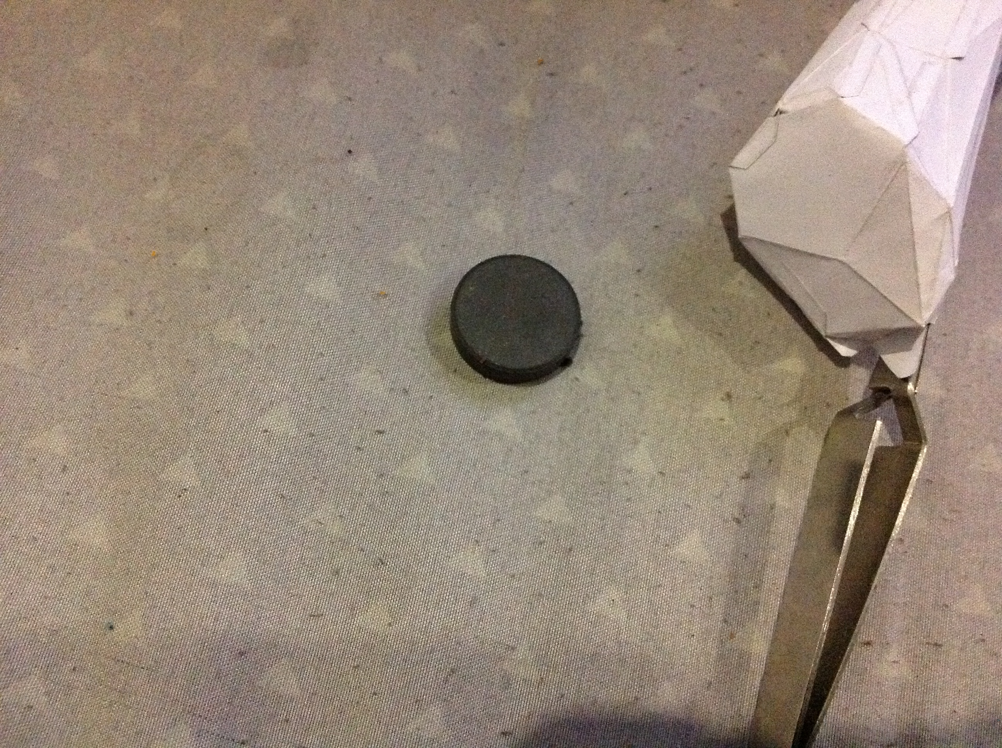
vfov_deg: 40.6
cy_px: 374
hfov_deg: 52.7
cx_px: 501
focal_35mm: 35
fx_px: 1012
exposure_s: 1/17
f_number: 2.4
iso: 1000
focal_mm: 4.28
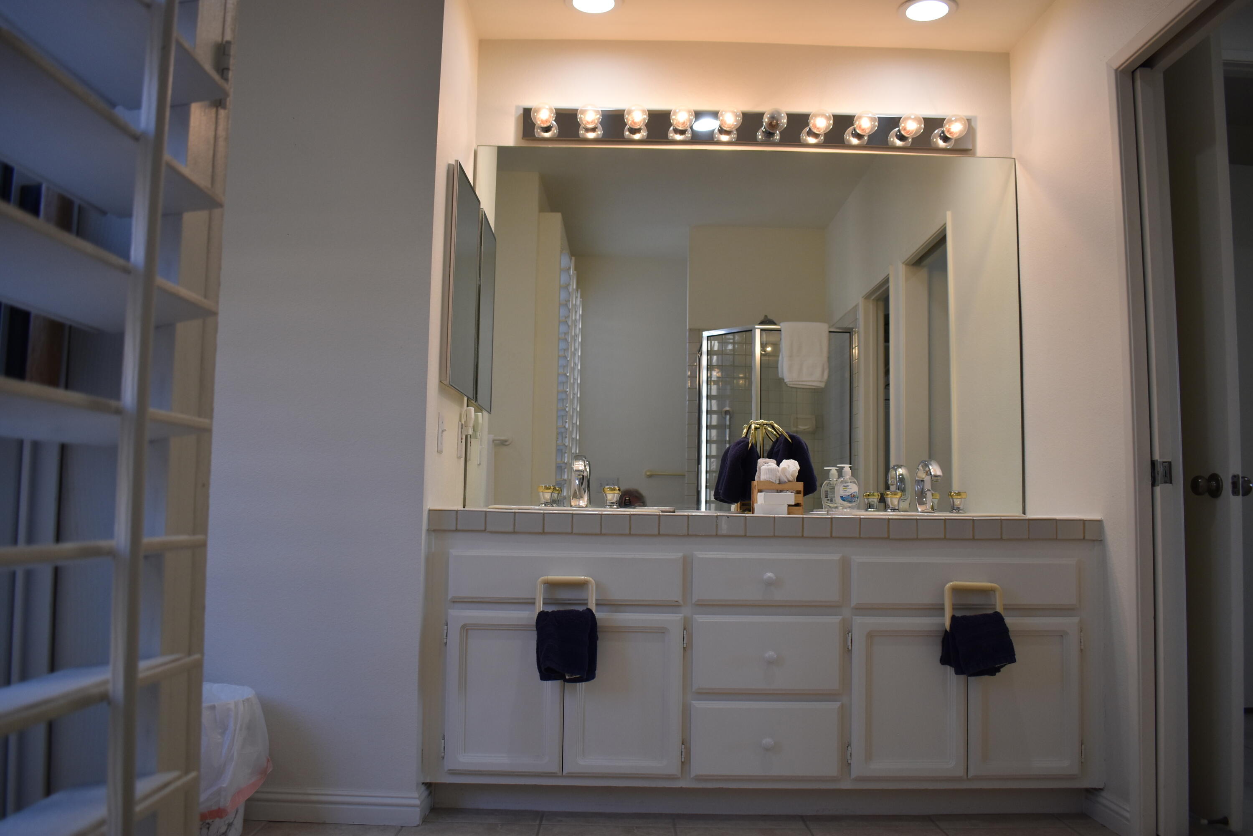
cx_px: 626
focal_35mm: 27
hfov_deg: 67.4
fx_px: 940
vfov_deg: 47.9
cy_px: 418
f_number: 4
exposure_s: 1/250
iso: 400
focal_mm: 18
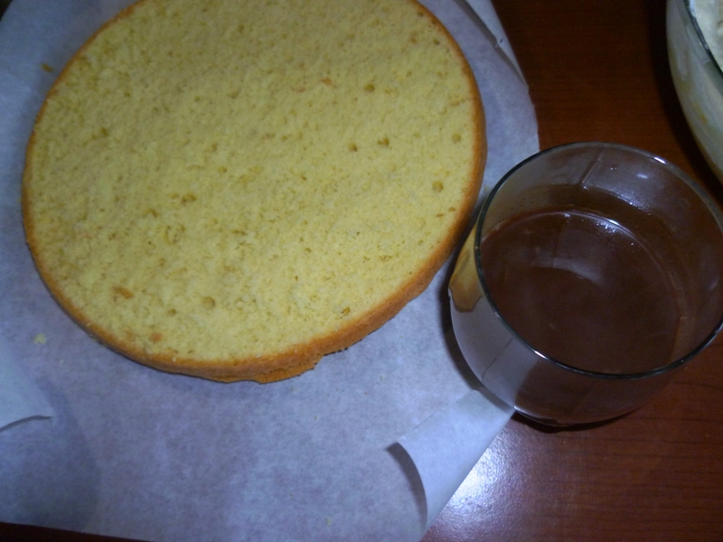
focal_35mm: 28
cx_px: 362
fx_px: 585
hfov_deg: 63.4
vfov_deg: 49.7
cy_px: 271
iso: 200
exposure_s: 1/30
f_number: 2.8
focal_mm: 5
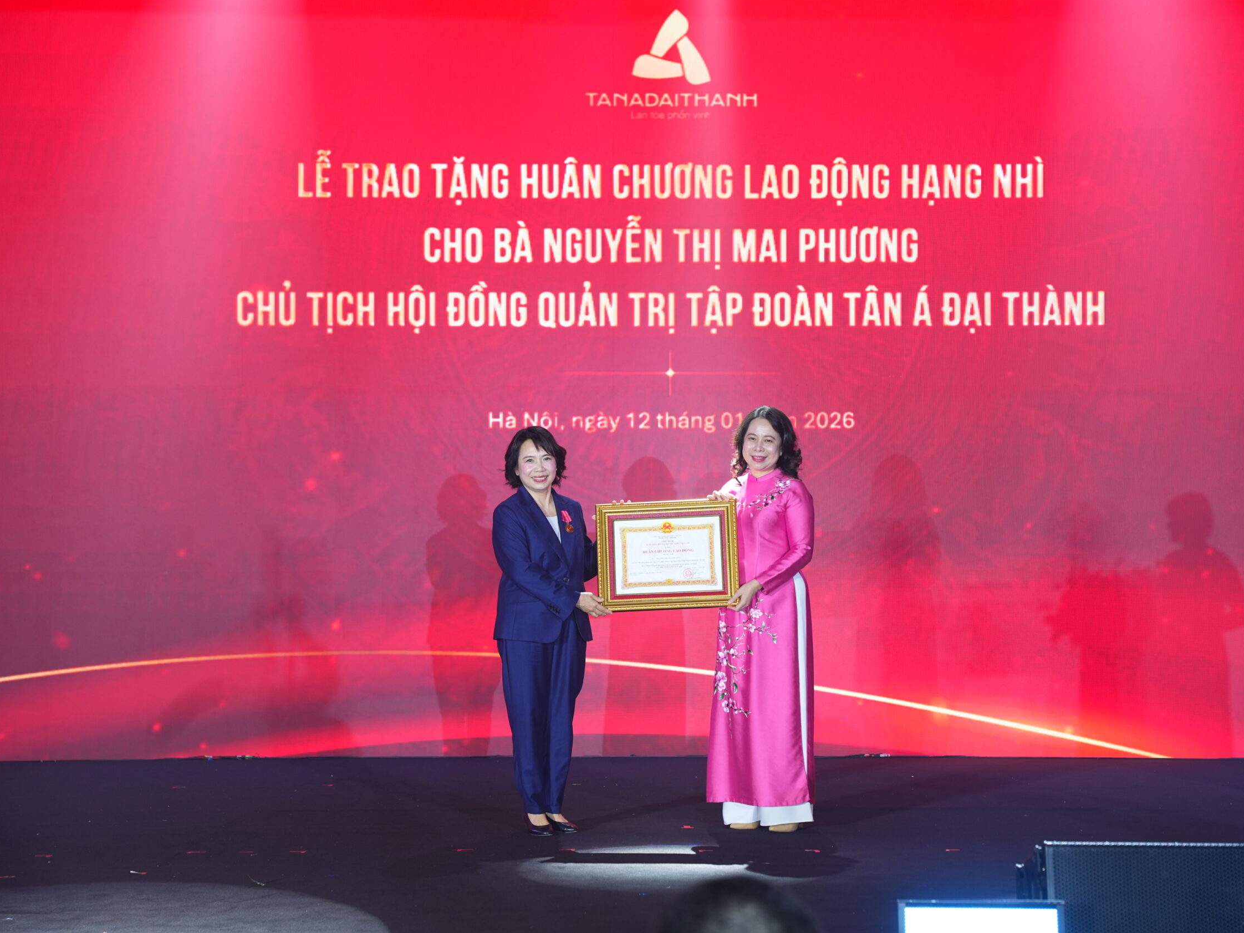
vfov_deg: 21.6
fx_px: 2444
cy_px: 461
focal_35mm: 68
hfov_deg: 28.6
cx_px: 662
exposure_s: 1/200
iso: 640
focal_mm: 62
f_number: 4
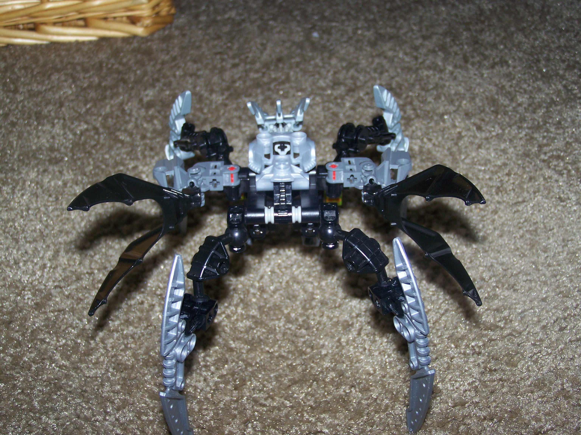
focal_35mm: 59
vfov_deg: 24.8
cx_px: 290
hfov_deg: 32.7
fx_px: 990
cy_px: 218
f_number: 3.1
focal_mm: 9.8
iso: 80
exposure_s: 1/100
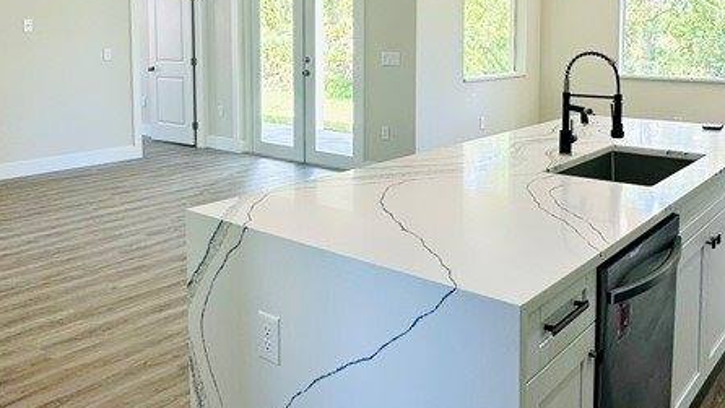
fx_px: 673
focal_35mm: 35
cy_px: 81
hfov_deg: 56.6
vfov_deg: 32.8
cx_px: 361
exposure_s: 1/120
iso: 50
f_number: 2.2
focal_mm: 2.22
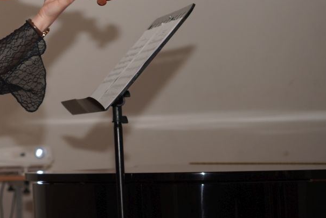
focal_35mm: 184
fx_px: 1667
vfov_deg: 7.5
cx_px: -60
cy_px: 31
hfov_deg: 11.0
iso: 250
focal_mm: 50
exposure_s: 1/200
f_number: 2.8
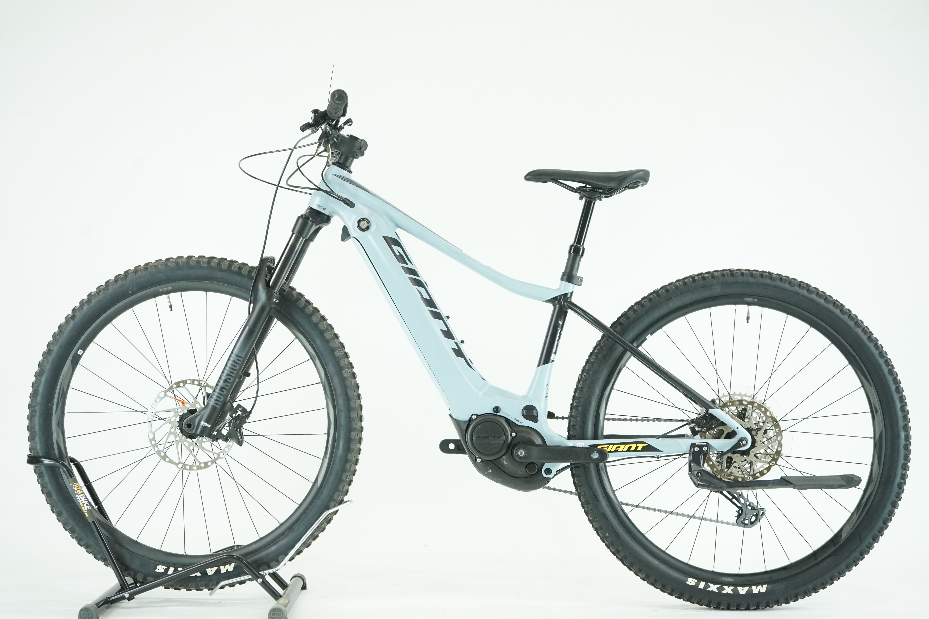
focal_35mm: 54
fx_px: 1393
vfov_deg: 25.1
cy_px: 310
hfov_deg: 36.9
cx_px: 464
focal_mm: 54
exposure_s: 1/200
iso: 2500
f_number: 5.6
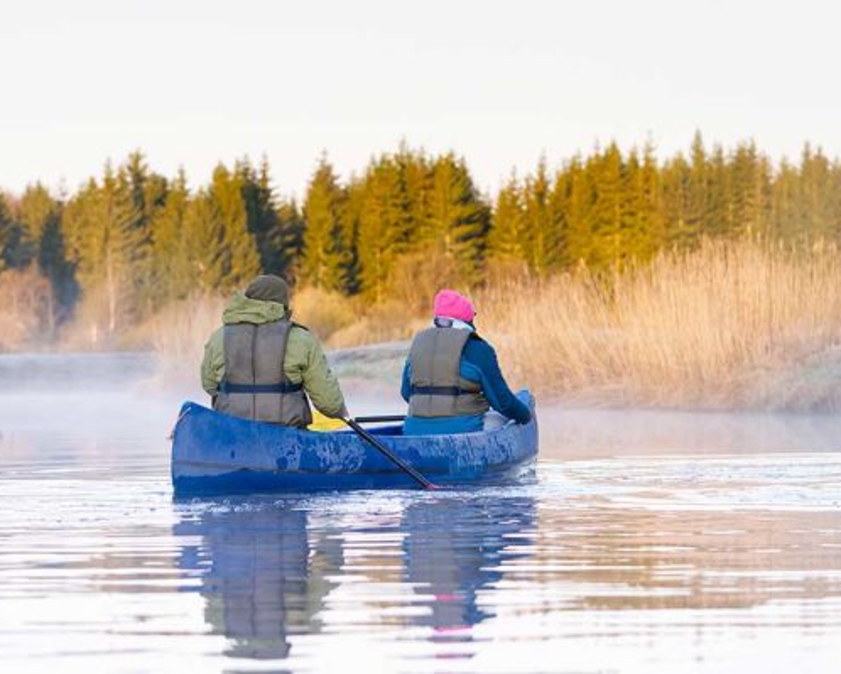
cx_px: 448
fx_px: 3960
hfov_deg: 12.1
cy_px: 351
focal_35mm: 159
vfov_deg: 9.7
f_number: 4
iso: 250
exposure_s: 1/320
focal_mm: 90
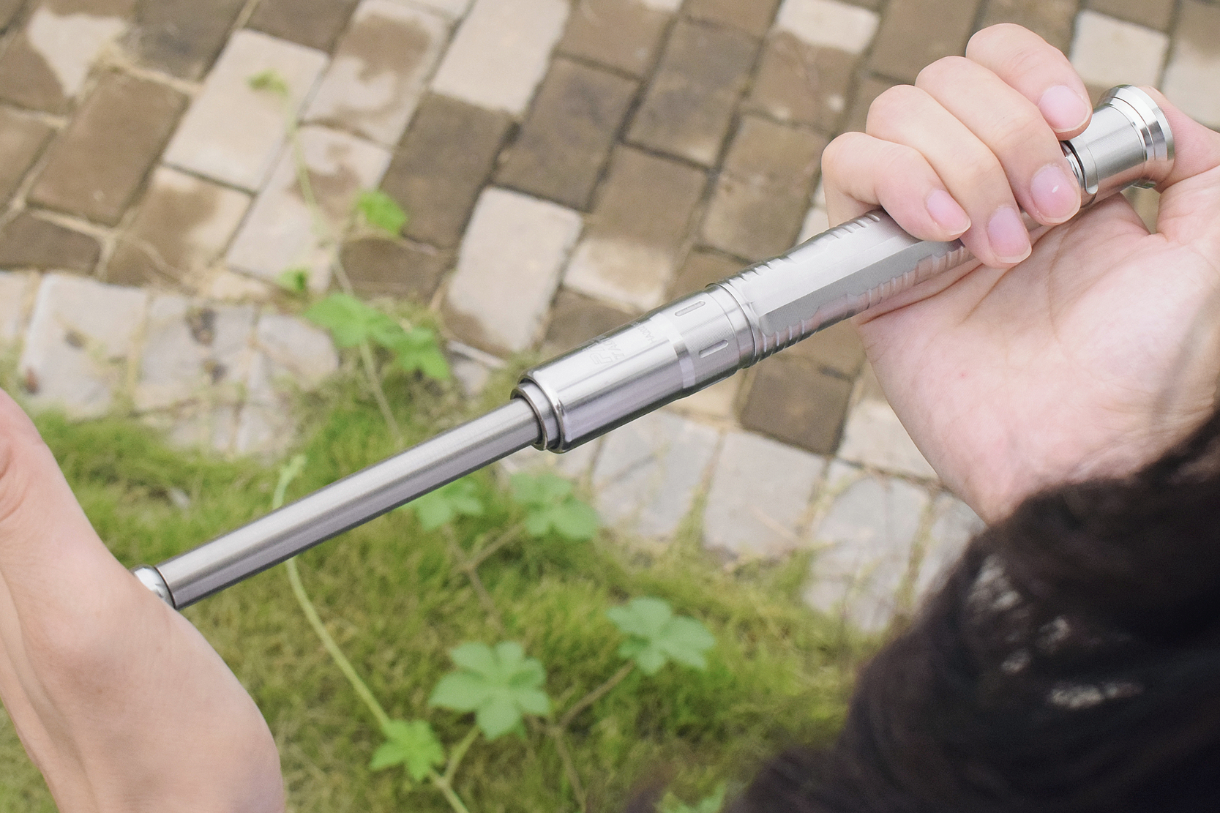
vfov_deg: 18.9
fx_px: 2440
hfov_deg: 28.1
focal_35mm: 72
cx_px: 635
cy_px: 437
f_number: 13
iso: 3200
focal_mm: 40
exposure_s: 1/640
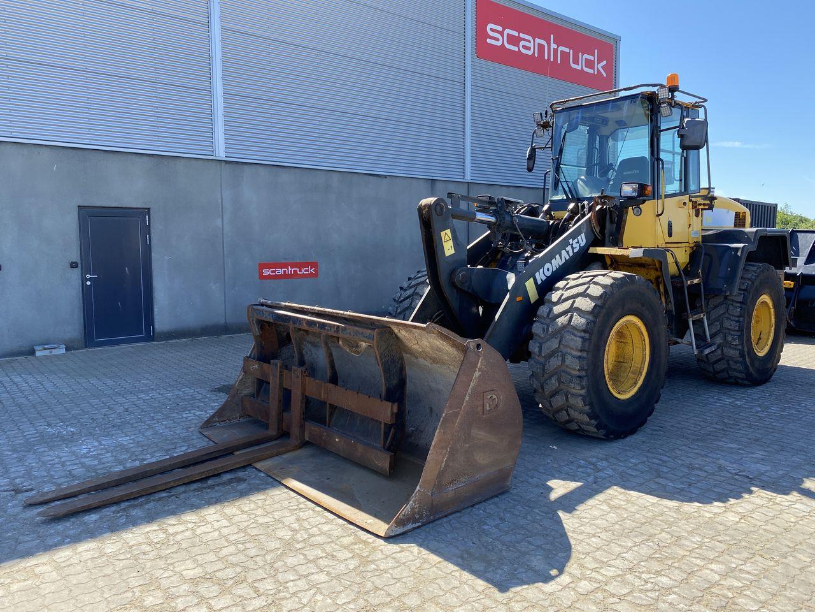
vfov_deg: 53.1
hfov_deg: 67.3
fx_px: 612
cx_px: 408
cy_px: 306
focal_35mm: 26
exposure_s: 1/681
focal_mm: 4.25
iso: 32
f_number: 1.8
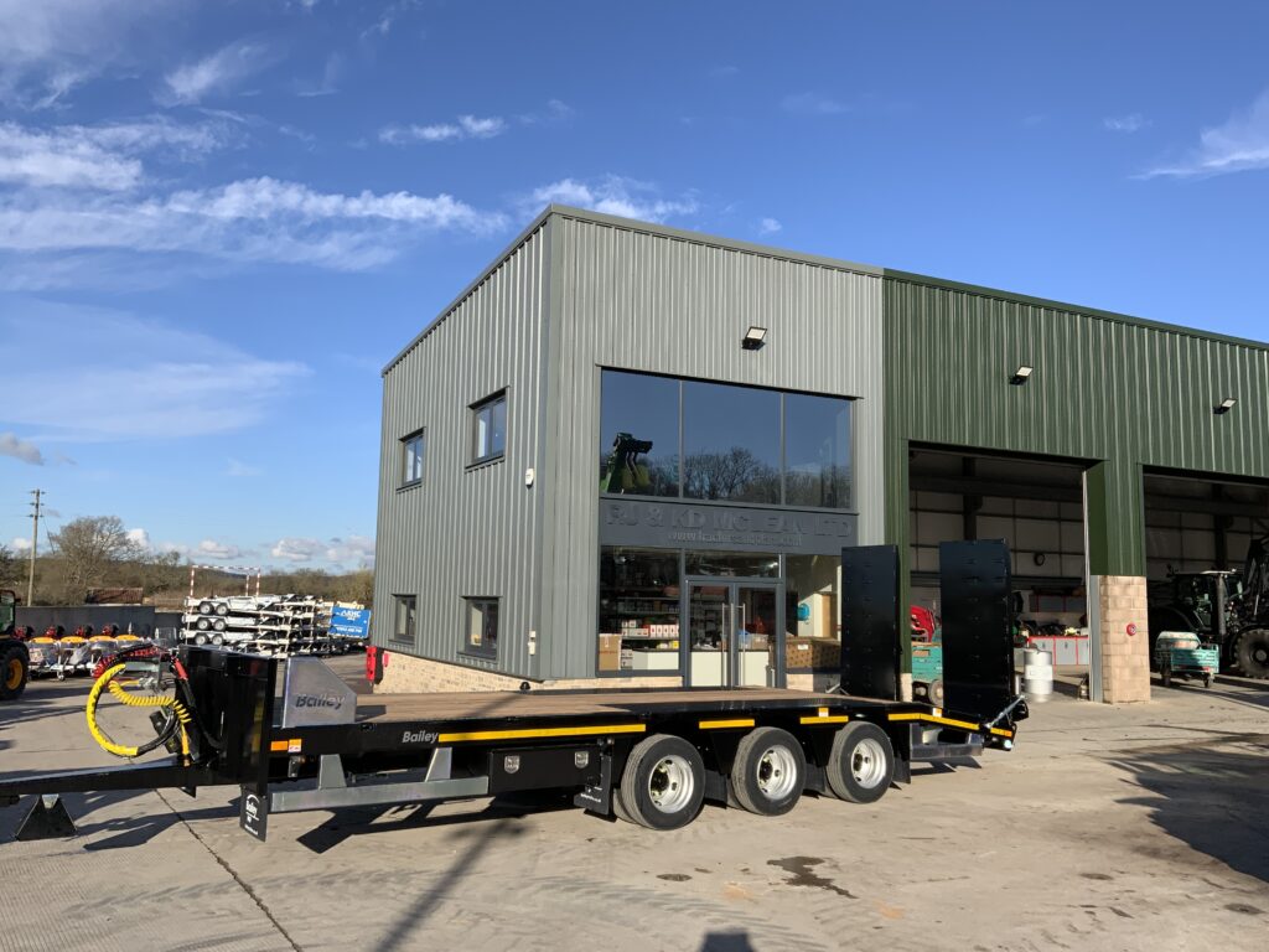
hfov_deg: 61.7
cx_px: 634
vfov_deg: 48.2
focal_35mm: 29
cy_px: 476
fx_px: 1063
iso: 16
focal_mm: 3
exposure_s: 1/1848
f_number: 1.8
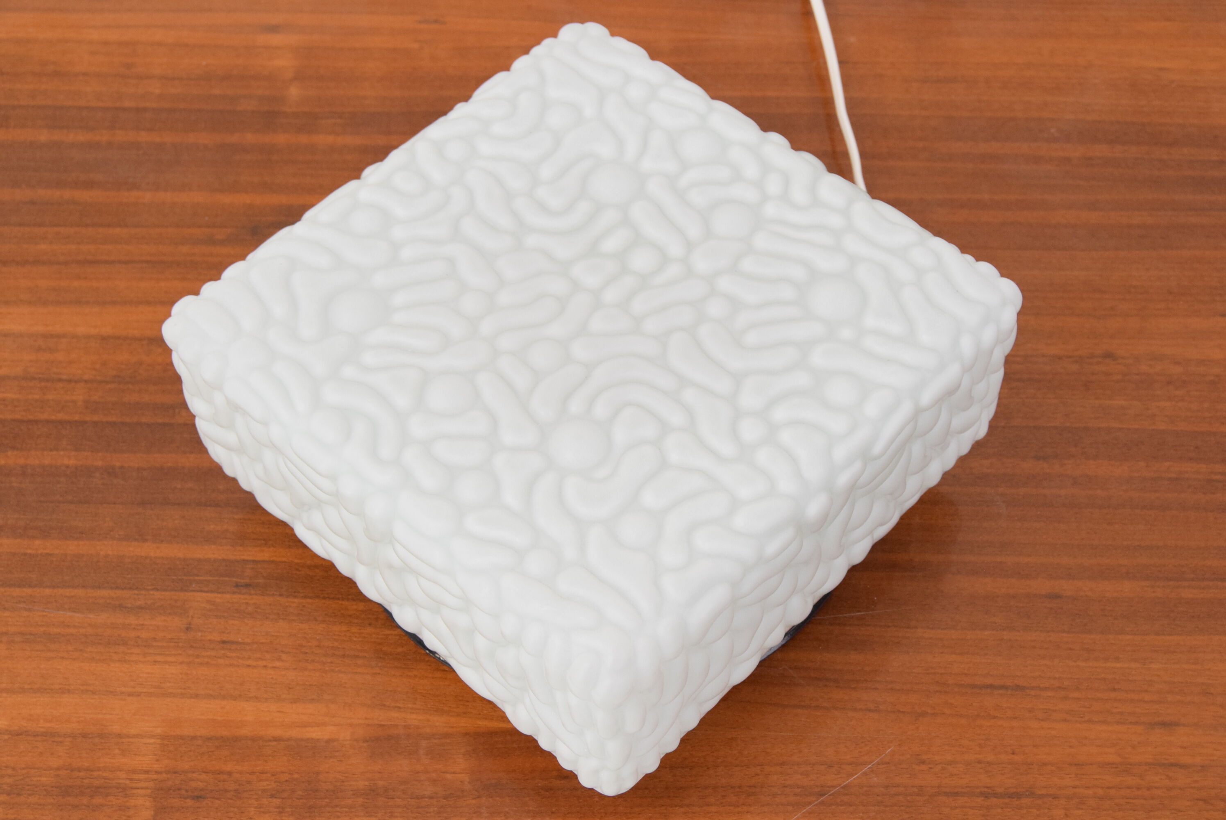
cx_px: 613
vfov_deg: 26.5
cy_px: 410
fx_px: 1738
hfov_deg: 38.9
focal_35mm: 51
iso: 1600
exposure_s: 1/200
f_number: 7.1
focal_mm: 34
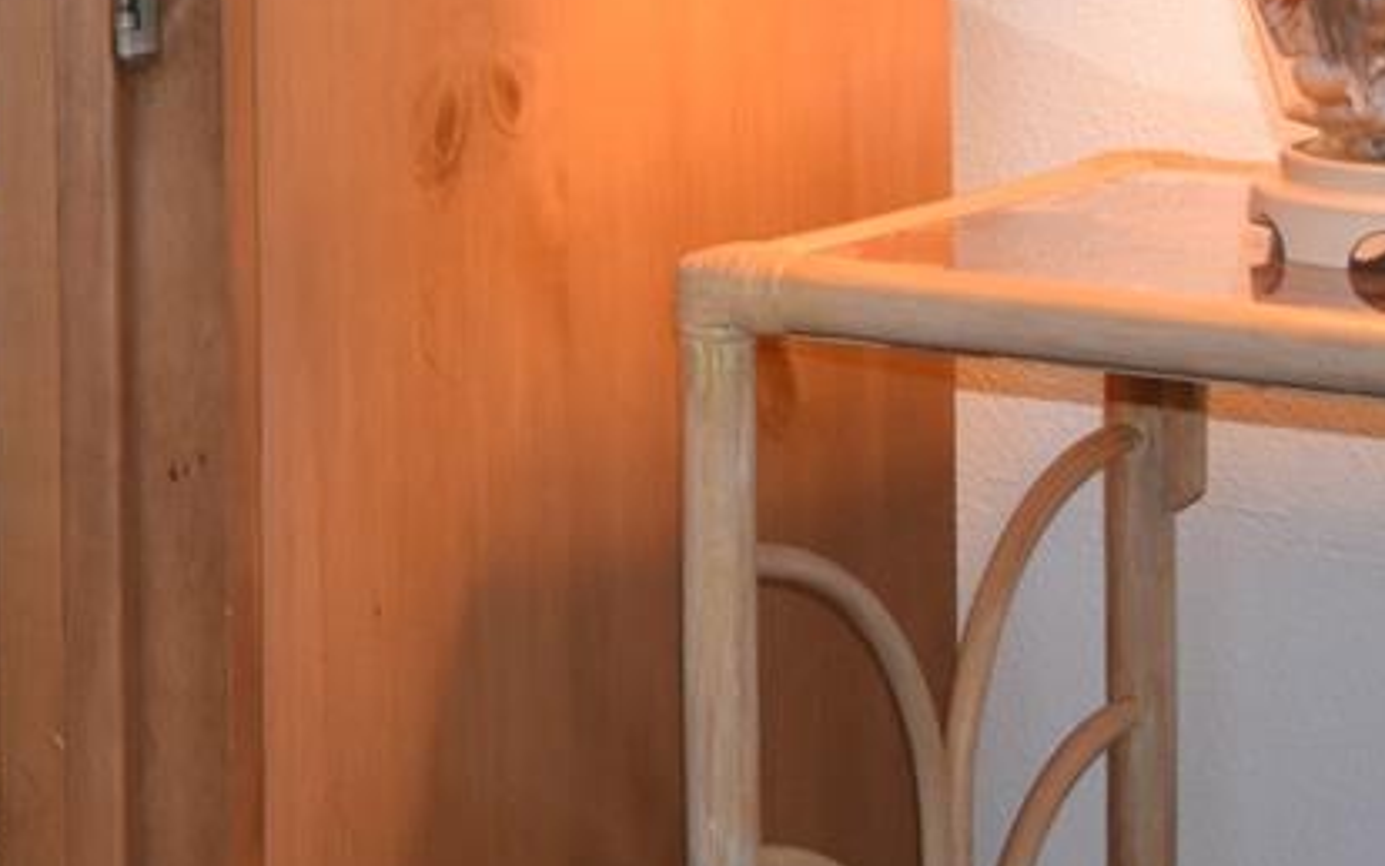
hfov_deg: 14.0
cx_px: -957
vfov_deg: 9.3
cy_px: -625
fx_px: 5134
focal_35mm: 136
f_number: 3.8
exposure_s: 1/125
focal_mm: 23
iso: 800
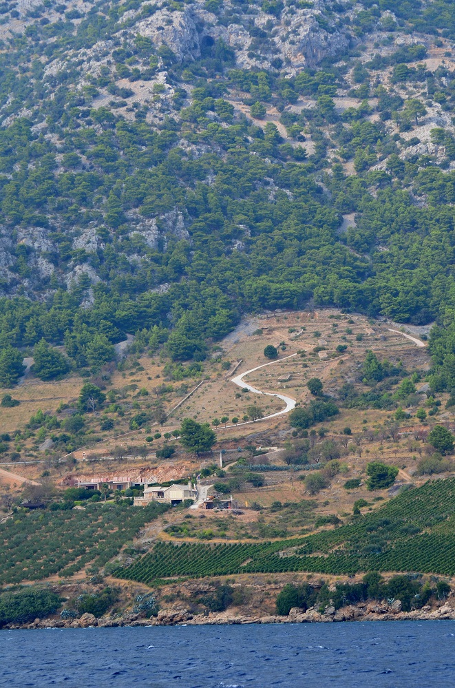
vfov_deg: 16.1
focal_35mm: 128
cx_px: 228
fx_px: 2430
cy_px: 344
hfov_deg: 10.7
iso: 400
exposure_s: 1/1250
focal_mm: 85
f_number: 5.6
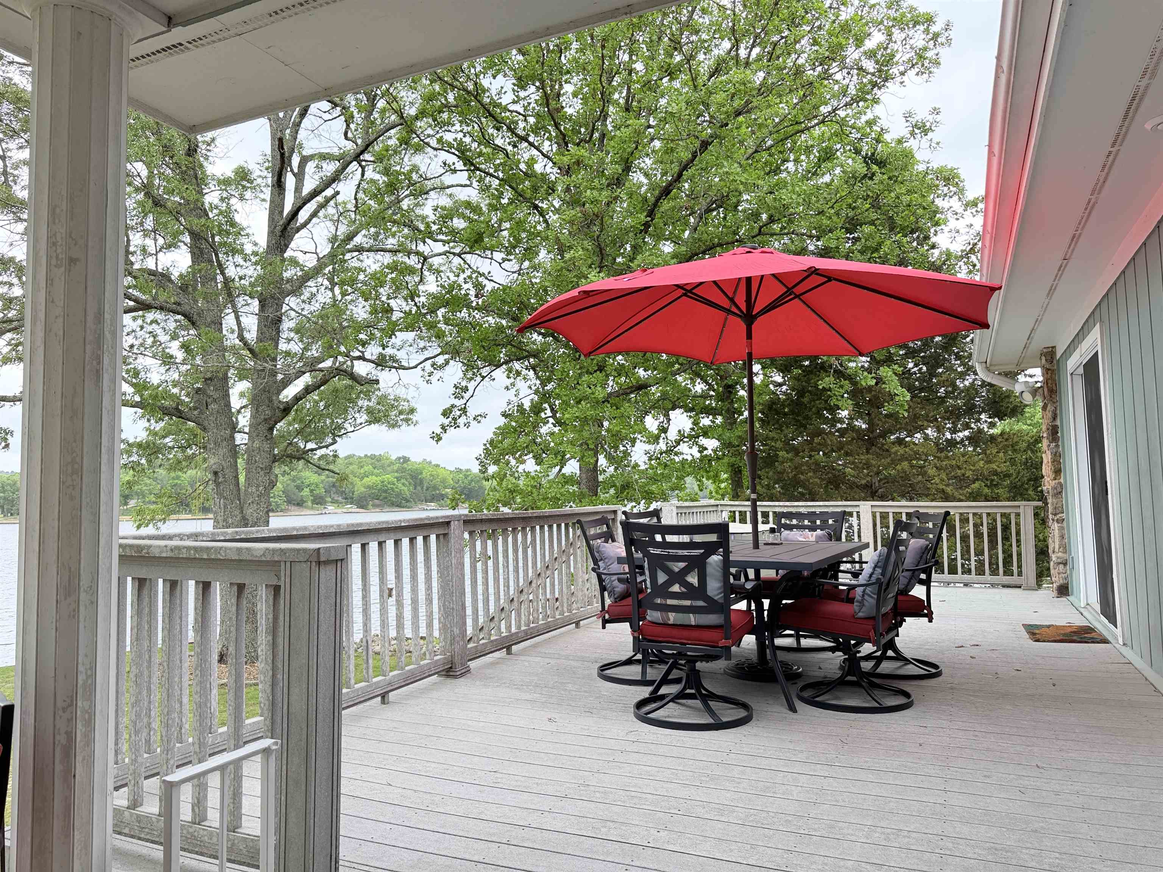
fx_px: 806
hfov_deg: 71.6
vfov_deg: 56.8
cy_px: 436
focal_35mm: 24
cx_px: 582
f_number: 1.78
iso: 100
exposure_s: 1/822
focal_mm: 6.76
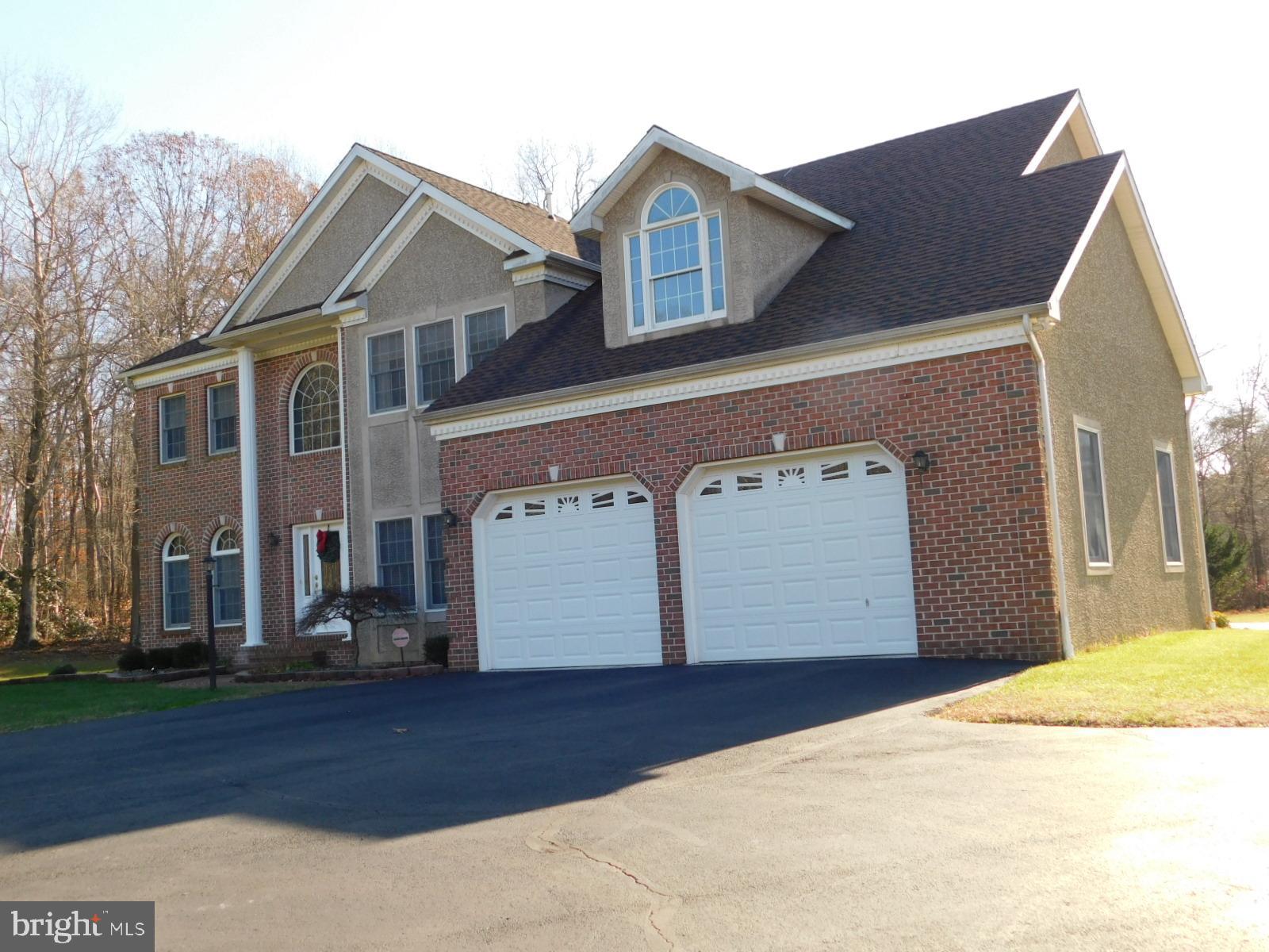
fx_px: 1320
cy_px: 476
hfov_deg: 51.4
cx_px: 634
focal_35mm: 36
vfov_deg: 39.7
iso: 125
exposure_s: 1/320
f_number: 3.5
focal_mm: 6.3
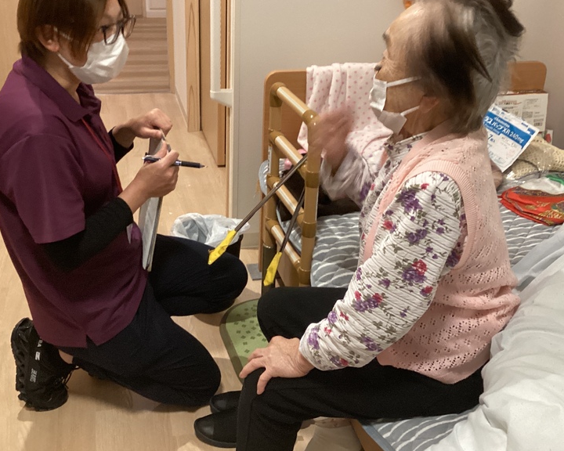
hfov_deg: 43.7
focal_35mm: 42
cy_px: 213
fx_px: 701
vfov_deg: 35.7
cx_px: 248
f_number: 2.4
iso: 320
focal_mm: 3.3
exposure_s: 1/30
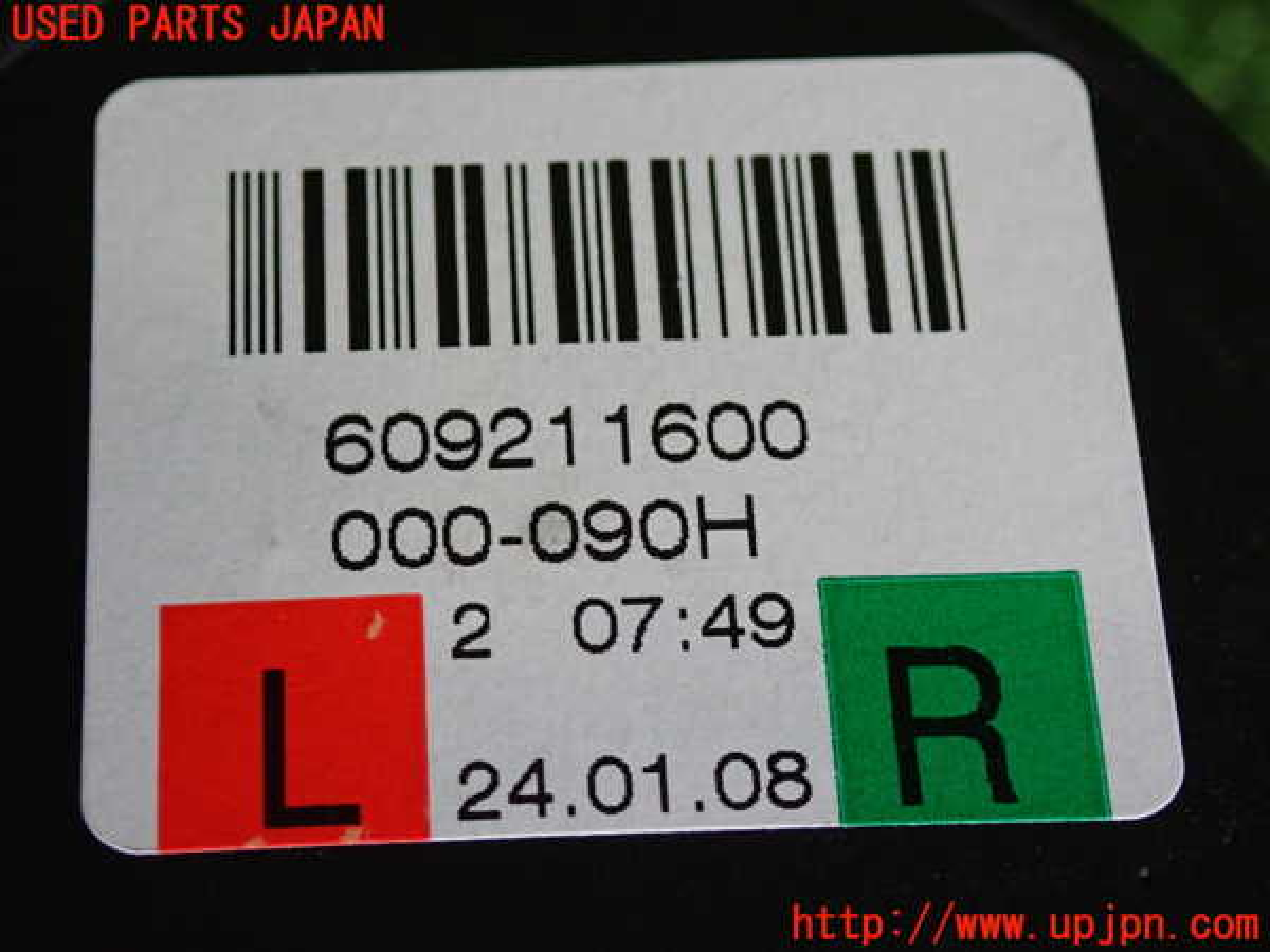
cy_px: 476
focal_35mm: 94
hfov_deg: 20.9
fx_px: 3449
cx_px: 635
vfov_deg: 15.7
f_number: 4.7
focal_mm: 16.79
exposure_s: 1/100
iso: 640
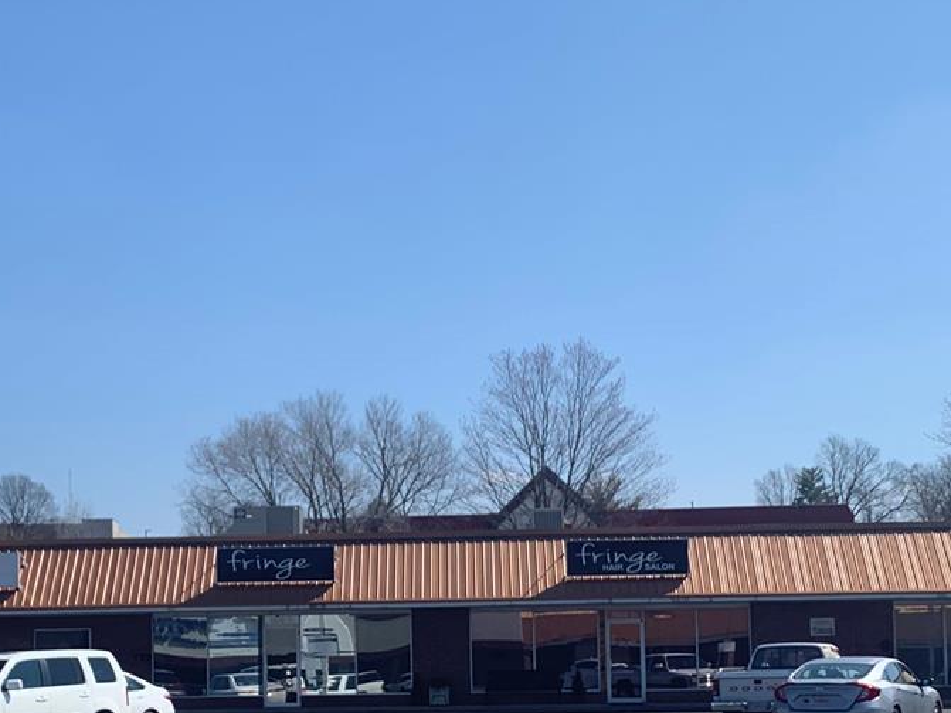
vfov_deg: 23.1
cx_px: 386
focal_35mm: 62
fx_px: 1703
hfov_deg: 31.1
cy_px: 615
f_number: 1.8
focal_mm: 4.25
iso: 25
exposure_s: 1/3086
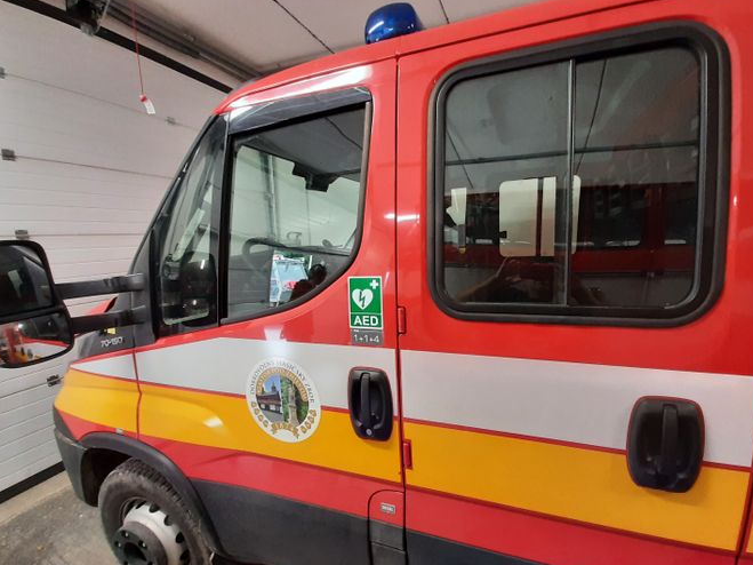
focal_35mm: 15
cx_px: 398
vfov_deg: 81.7
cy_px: 296
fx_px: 326
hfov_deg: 98.1
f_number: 2.2
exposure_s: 1/33
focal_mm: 1.42
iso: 200
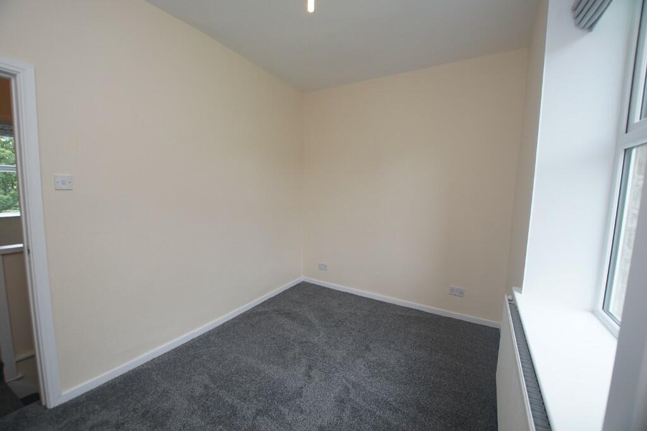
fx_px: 270
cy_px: 216
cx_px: 324
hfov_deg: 100.4
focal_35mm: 15
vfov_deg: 77.3
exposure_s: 1/60
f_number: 4
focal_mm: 10
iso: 160
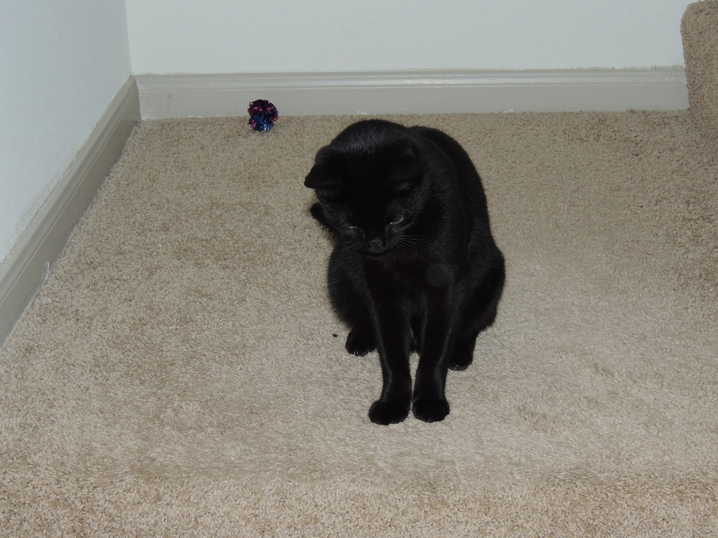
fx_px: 1348
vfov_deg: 22.6
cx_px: 381
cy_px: 266
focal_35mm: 65
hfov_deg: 29.8
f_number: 3.7
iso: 200
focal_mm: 10.7
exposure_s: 1/50
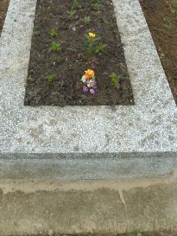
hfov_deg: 32.8
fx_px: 300
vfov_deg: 40.6
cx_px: 67
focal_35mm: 44
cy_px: 38
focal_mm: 4.1
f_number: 4
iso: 160
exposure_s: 1/200
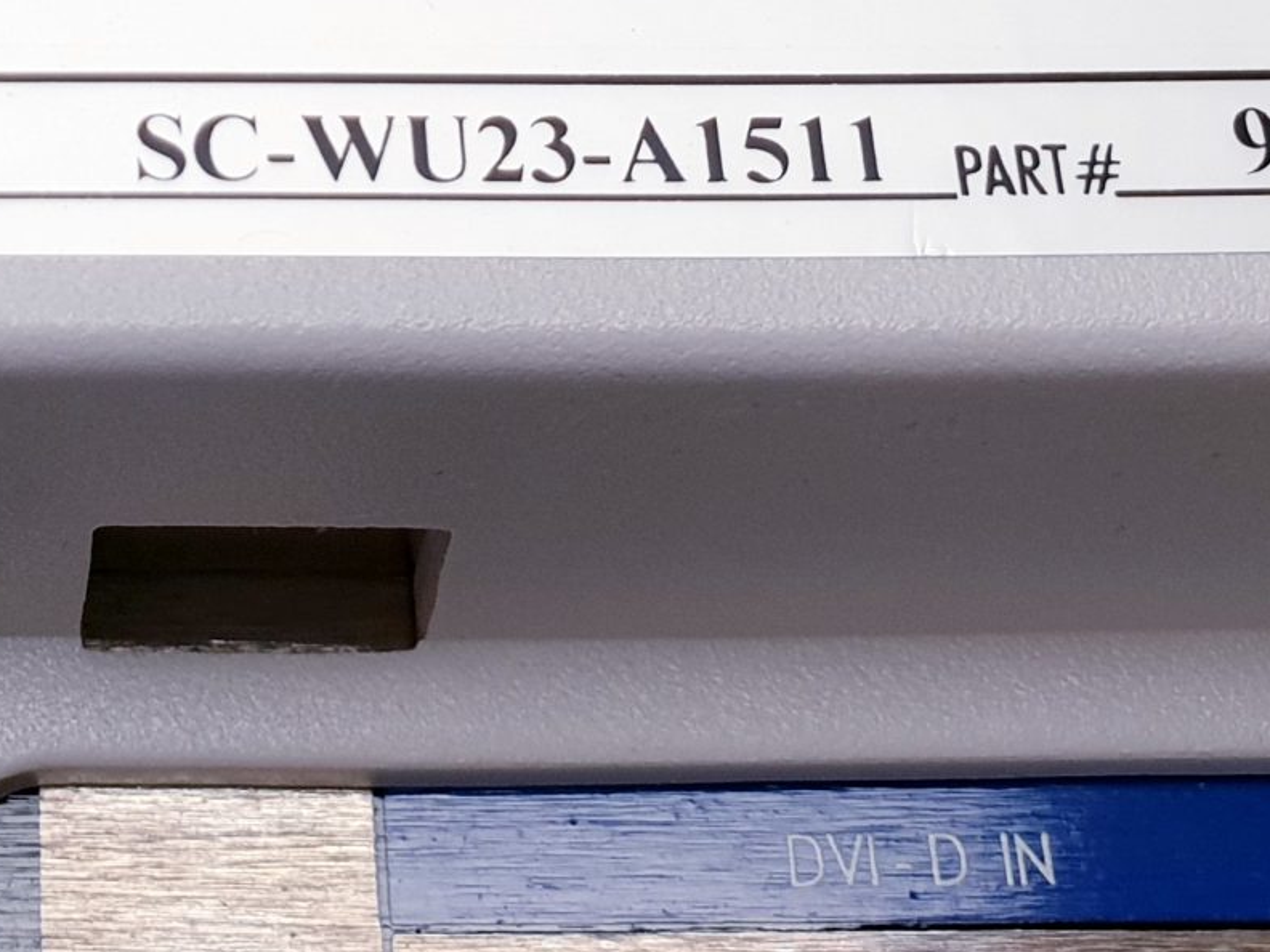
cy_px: -346
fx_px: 3082
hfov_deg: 22.3
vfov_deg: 16.4
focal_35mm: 84
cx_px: -48
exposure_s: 1/100
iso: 80
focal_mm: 4.3
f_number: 2.4
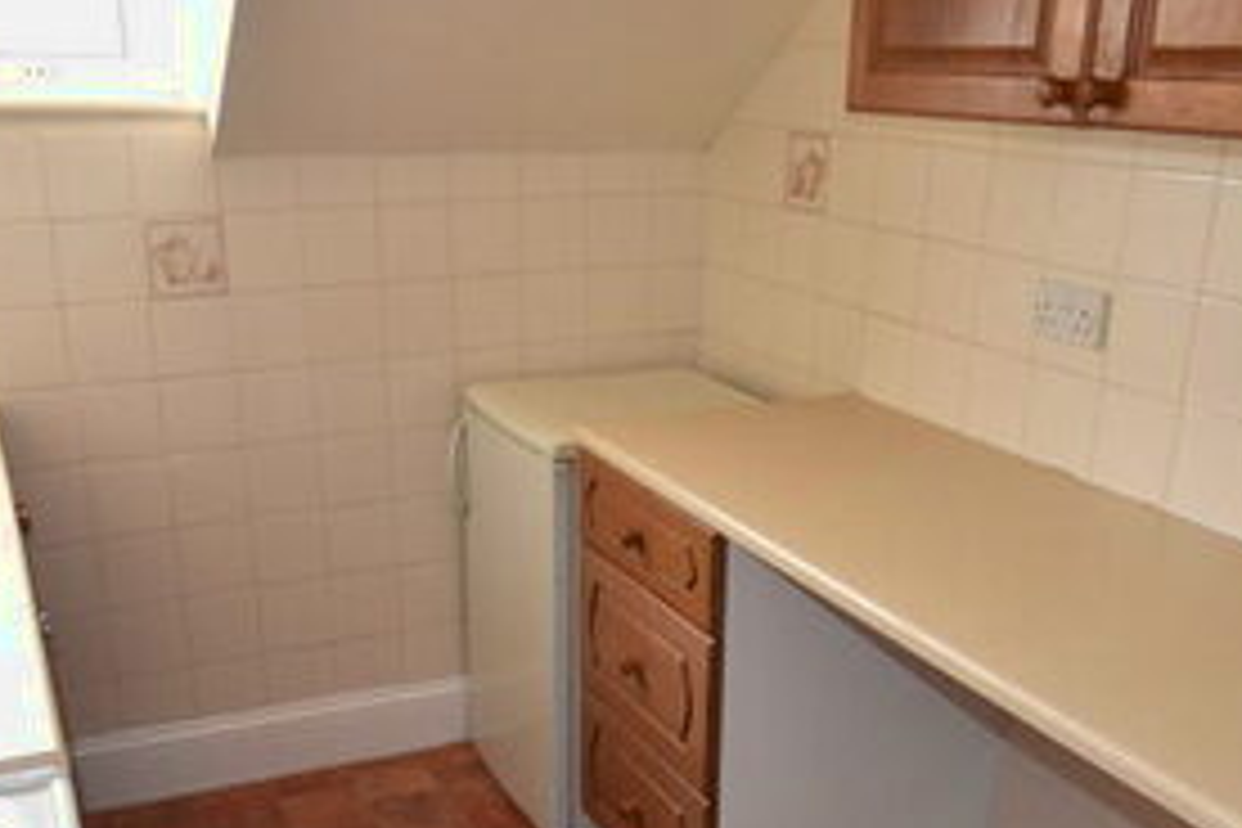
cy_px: 569
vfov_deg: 34.6
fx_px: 1311
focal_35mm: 38
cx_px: 580
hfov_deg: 50.7
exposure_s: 1/20
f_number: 4
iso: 250
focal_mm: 10
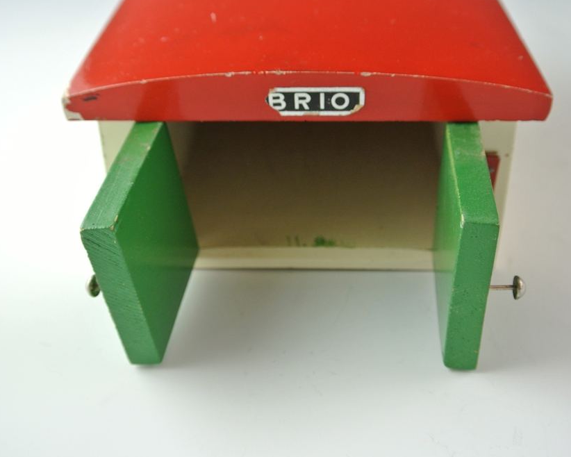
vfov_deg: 31.5
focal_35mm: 48
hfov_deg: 38.8
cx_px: 299
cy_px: 227
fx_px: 811
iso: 400
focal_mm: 15.7
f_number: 4.2
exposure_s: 1/80
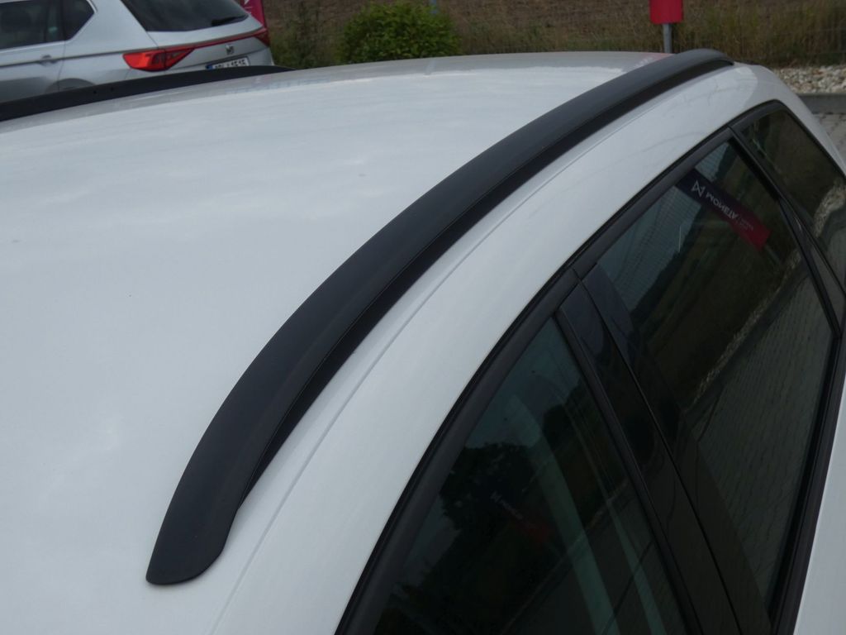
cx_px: 423
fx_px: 1002
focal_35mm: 41
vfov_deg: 35.1
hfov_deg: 45.8
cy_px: 318
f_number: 3.6
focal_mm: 7.3
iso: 80
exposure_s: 1/1000
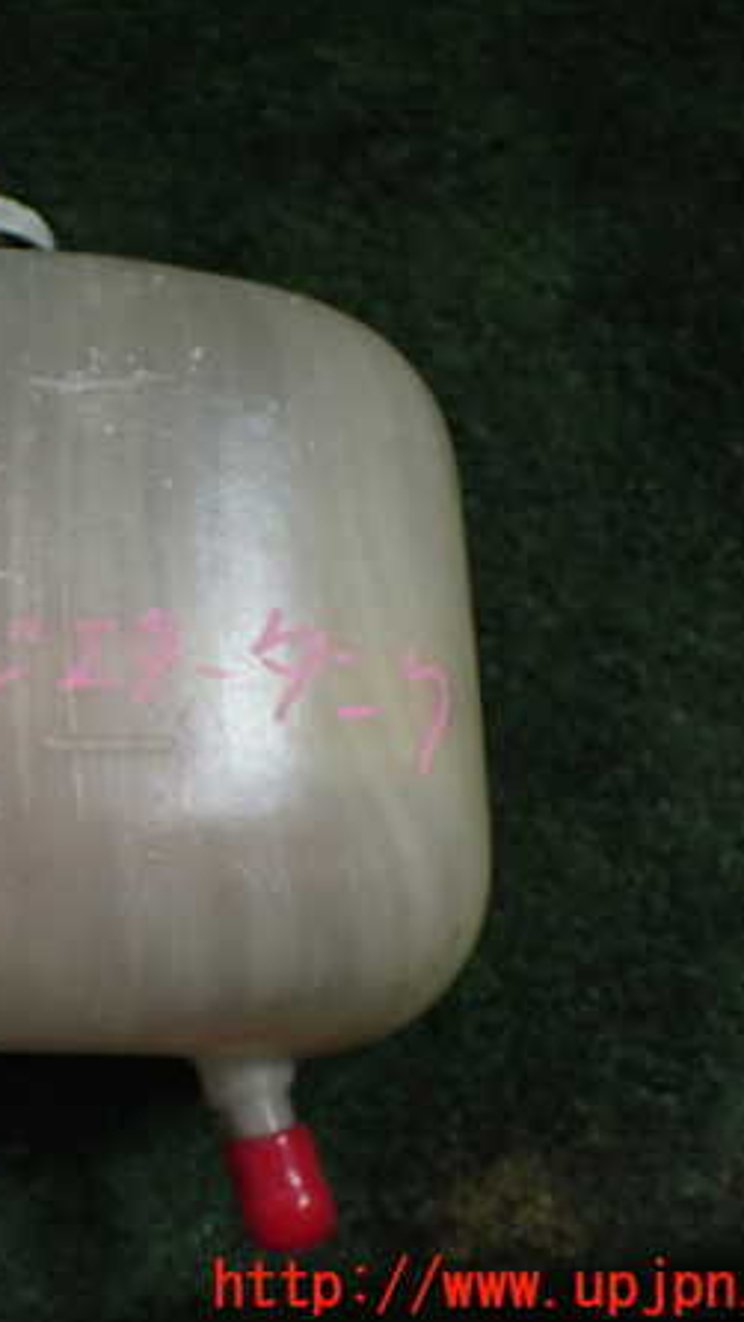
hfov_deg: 25.7
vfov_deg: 46.4
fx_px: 1543
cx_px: -6
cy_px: 658
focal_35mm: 44
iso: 200
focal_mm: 5.4
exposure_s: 1/125
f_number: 2.3
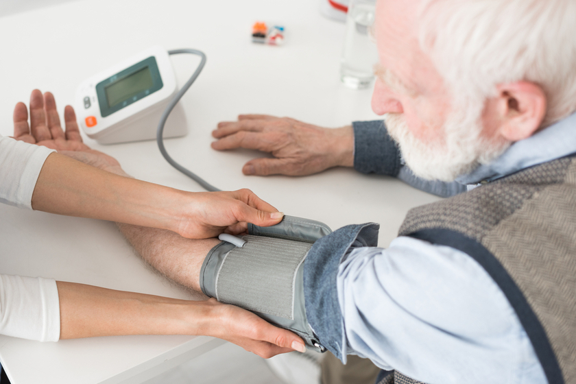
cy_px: 192
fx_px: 800
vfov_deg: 27.0
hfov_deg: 39.6
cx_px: 288
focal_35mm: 50
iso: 400
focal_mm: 50
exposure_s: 1/250
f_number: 3.5
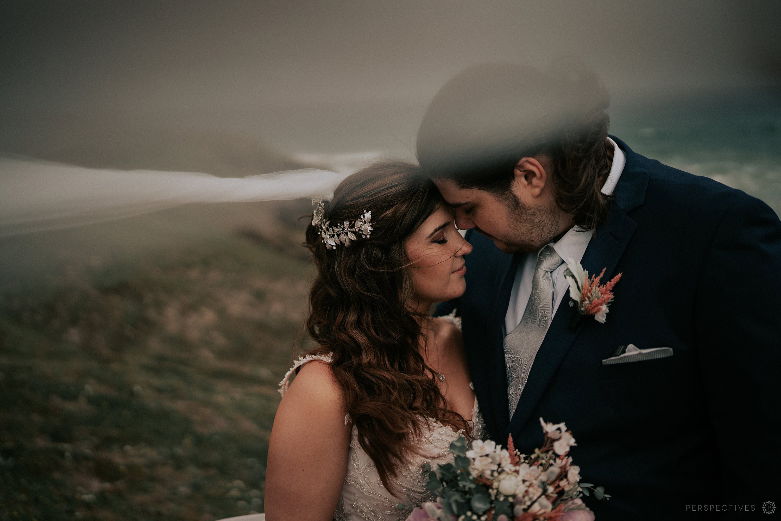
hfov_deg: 54.4
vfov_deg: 37.9
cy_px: 260
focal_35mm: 35
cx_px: 390
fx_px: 759
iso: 100
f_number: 1.2
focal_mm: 35
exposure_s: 1/5000
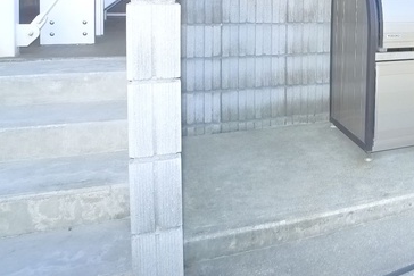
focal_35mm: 48
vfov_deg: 26.6
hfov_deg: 37.5
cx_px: 396
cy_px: 3
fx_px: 552
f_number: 2.8
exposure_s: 1/250
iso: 400
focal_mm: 5.1
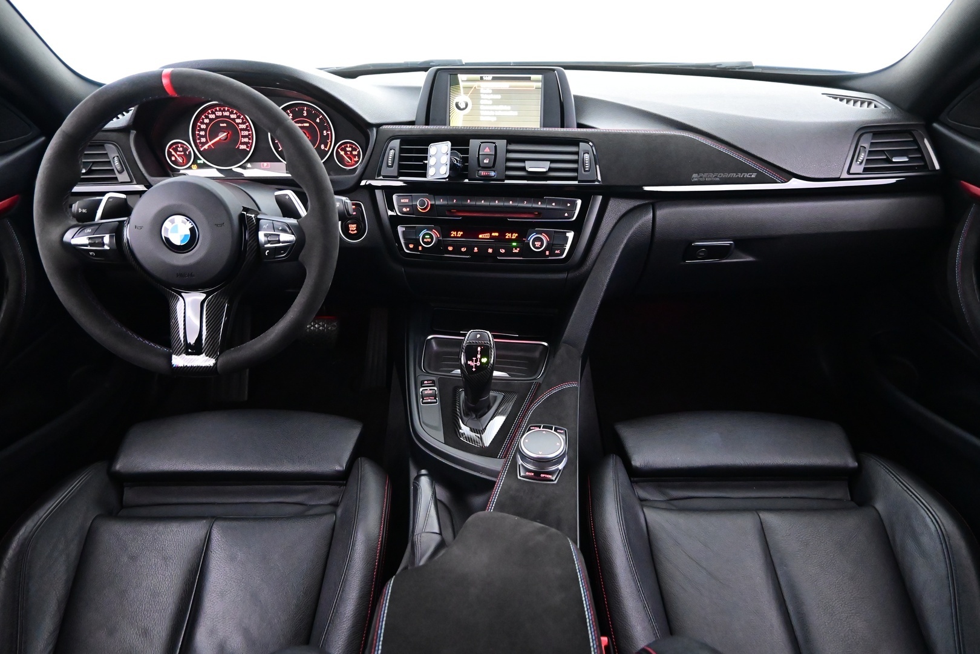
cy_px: 327
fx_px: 653
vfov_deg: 53.1
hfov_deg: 73.7
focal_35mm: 24
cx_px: 490
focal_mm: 16
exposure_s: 1/25
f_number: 3.5
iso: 5600
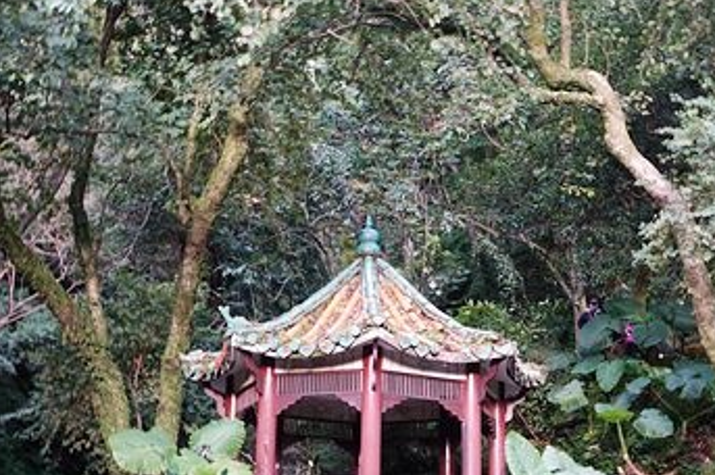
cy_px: 330
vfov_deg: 24.4
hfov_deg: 36.3
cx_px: 371
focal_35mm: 55
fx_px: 1091
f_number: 2.8
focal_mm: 10.51
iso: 125
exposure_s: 1/30
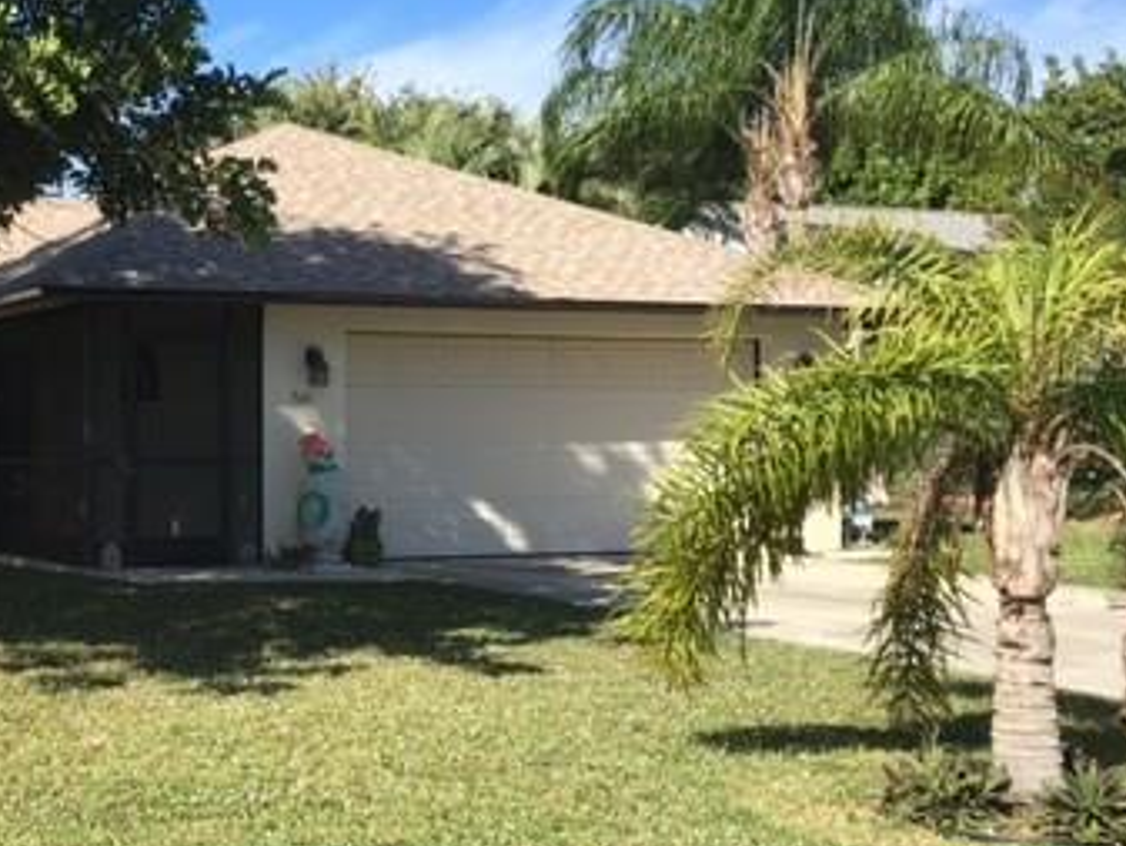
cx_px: 84
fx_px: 1790
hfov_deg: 32.9
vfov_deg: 26.6
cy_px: 468
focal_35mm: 55
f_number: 2.2
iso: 25
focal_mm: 4.15
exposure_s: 1/1261
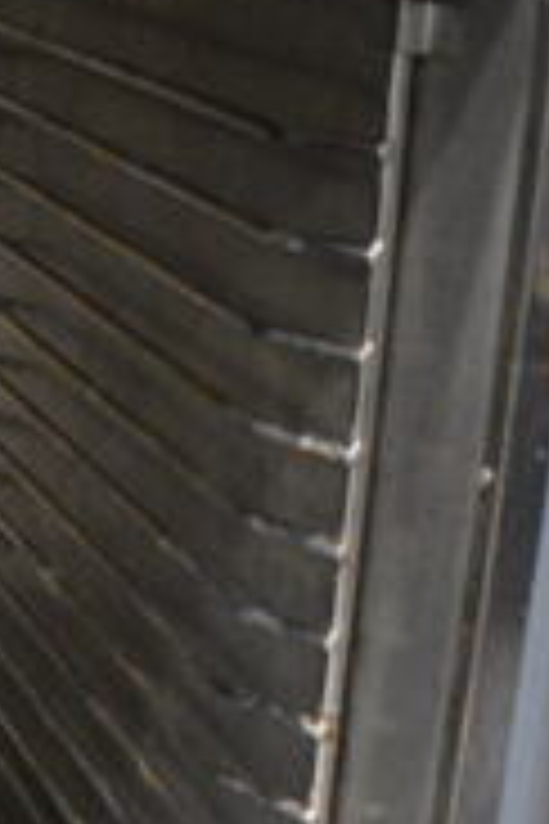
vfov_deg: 22.3
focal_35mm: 90
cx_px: -572
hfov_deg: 13.0
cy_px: 671
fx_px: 2059
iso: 6400
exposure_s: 1/125
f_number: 3.5
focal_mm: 18
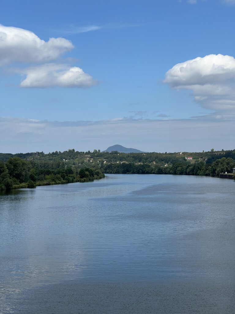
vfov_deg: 25.3
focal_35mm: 77
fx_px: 697
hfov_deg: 19.1
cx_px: 118
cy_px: 157
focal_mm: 9
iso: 32
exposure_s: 1/1179
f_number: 2.8
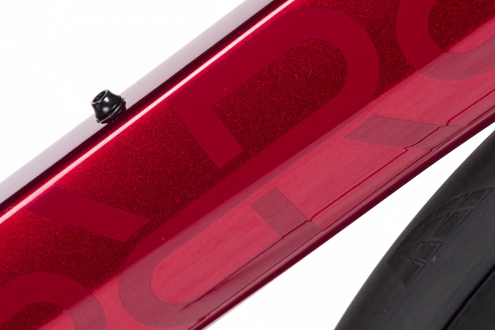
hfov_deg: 8.1
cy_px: 153
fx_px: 3507
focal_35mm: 255
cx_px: 149
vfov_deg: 5.4
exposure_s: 1/125
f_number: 10
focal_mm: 105
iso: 100
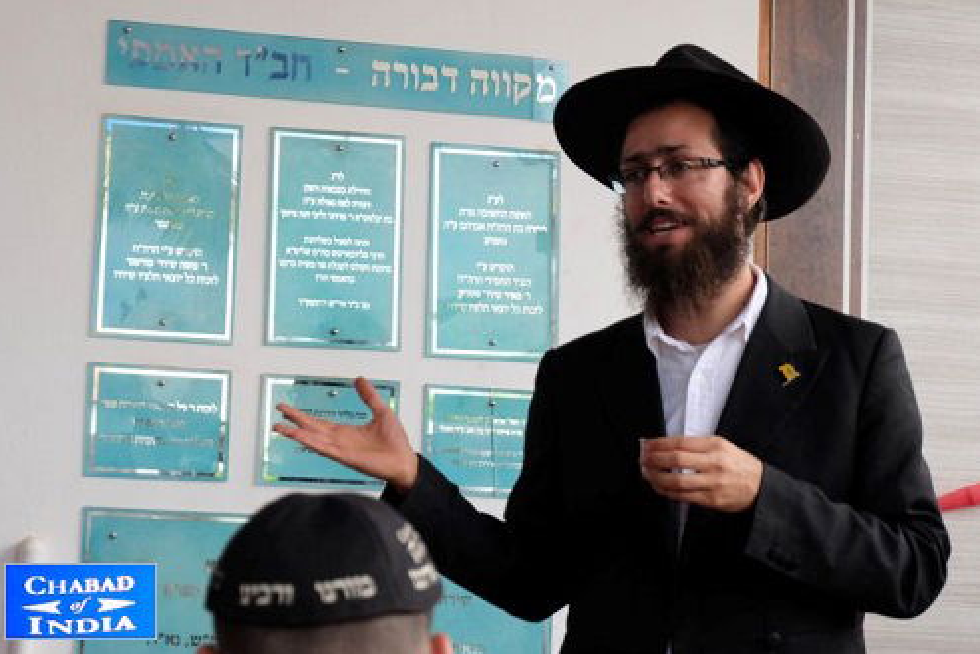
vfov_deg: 19.2
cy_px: 327
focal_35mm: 71
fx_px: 1933
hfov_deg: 28.4
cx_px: 487
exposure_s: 1/60
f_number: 5.6
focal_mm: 46.7
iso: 1600
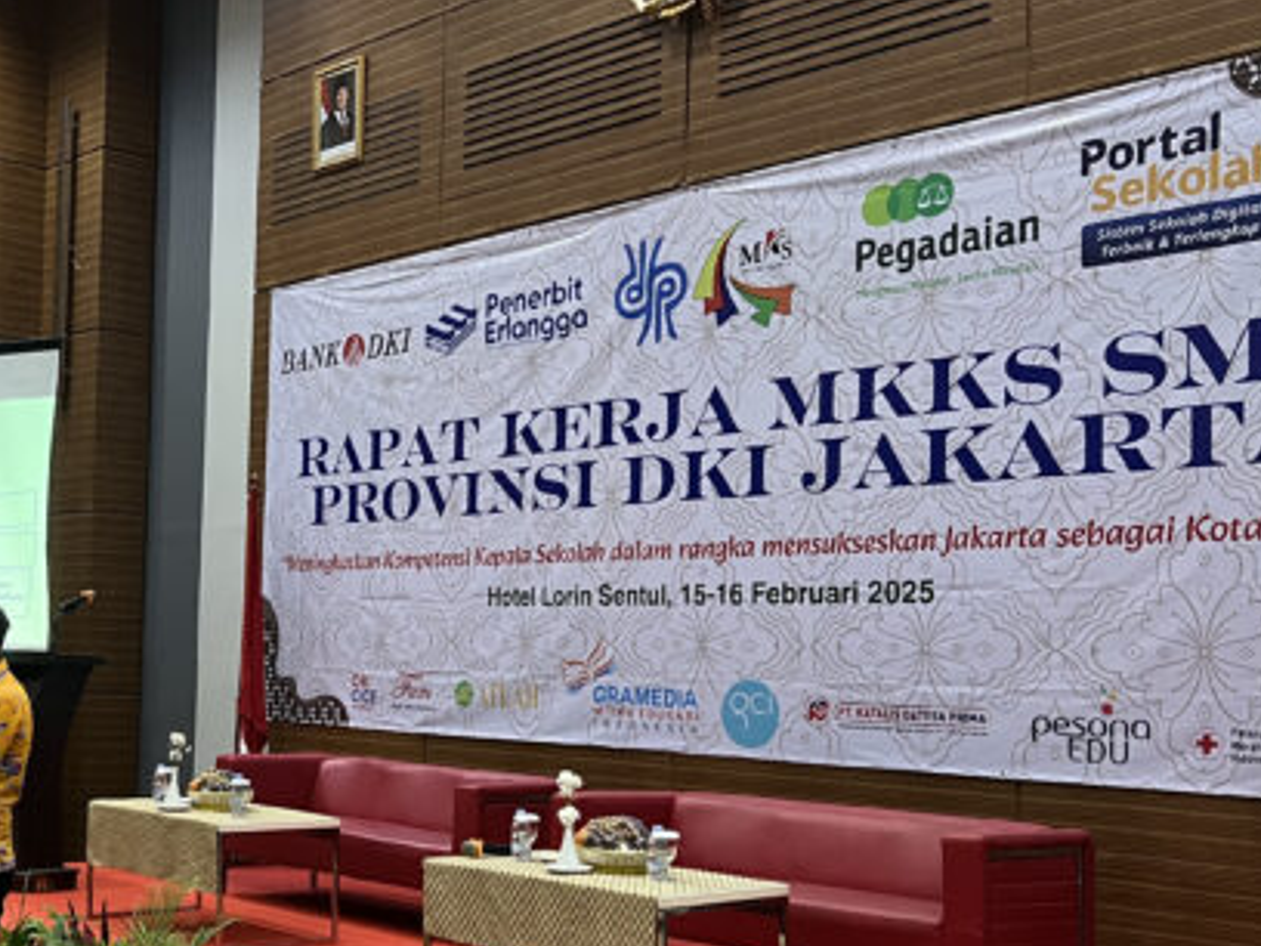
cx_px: 241
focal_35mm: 49
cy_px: 566
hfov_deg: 37.4
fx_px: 1785
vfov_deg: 29.6
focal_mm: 5.7
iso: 250
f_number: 1.5
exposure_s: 1/50
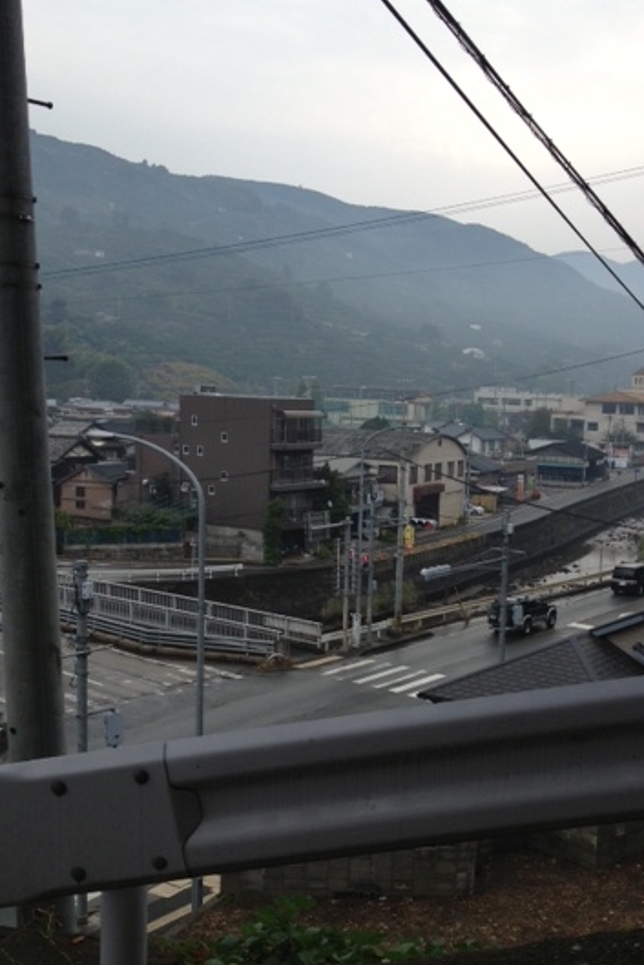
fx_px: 1180
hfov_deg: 30.4
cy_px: 536
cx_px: 418
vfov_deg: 44.4
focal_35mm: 44
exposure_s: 1/812
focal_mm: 4.28
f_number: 2.4
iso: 50
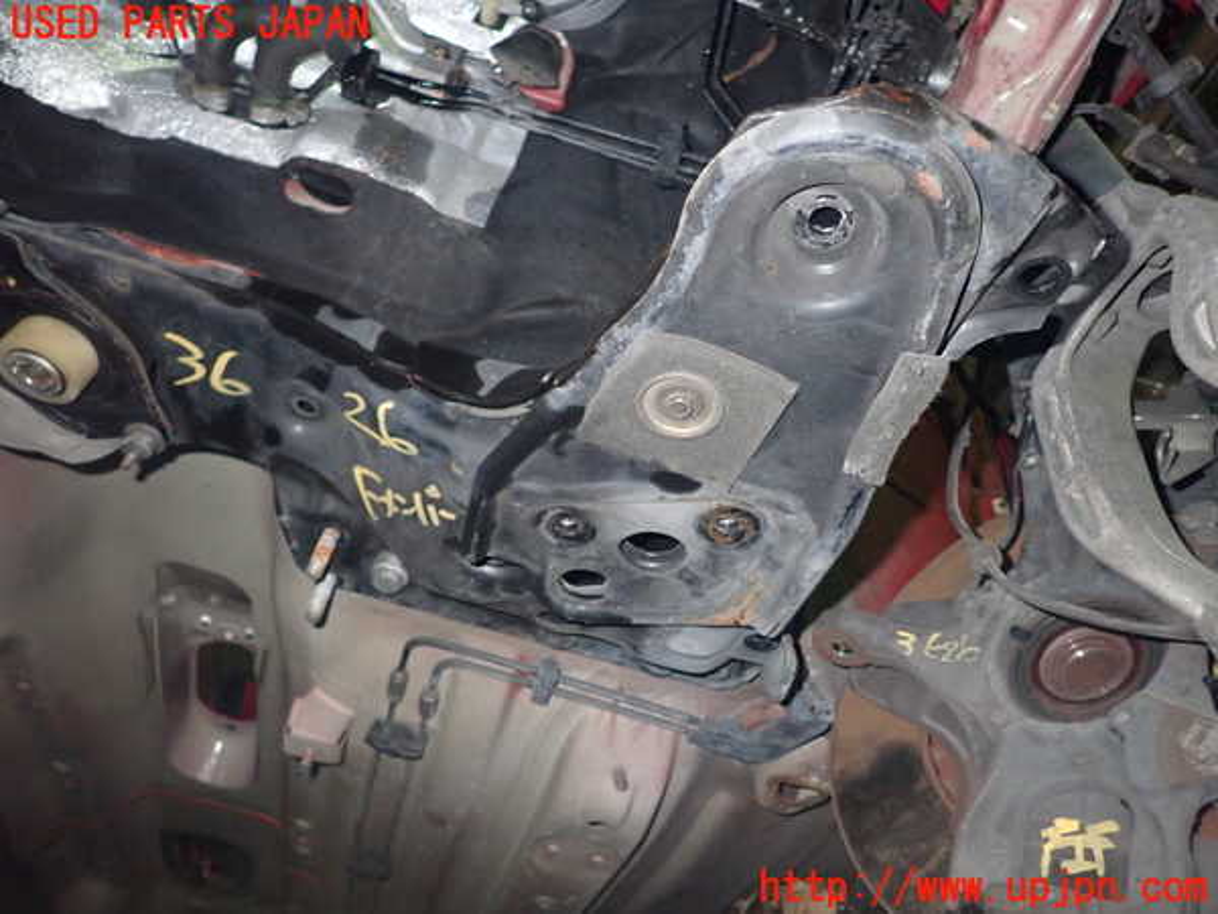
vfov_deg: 54.9
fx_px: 880
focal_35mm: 25
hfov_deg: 69.4
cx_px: 609
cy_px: 457
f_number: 5.6
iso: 800
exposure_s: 1/30
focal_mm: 4.5
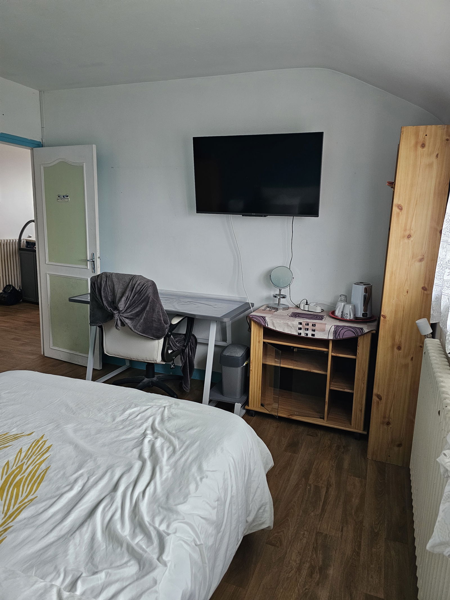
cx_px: 225
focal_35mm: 23
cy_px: 300
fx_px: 399
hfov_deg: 58.9
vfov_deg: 73.9
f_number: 1.7
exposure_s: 1/120
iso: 320
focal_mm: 6.3
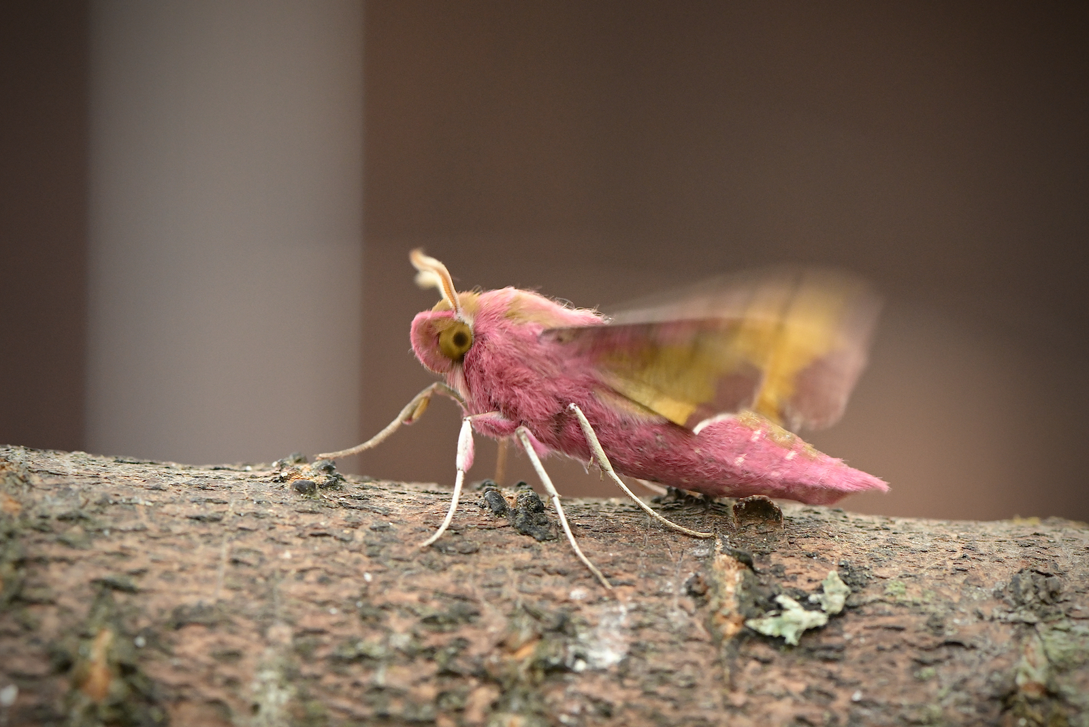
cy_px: 364
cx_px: 544
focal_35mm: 105
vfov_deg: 13.0
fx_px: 3176
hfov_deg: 19.5
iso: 2000
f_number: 8
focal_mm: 105
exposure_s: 1/125
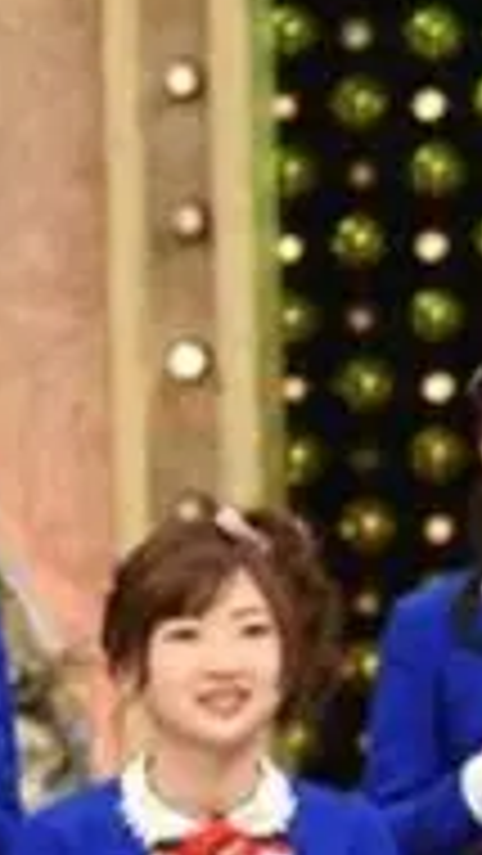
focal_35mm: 343
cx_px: 1216
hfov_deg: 3.5
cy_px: 1150
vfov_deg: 6.2
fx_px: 7786
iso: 1600
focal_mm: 80
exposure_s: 1/400
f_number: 4
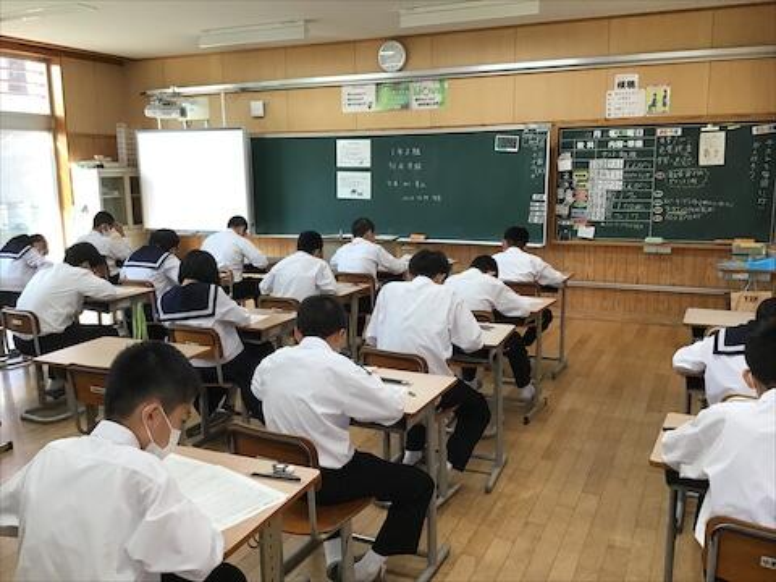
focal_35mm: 31
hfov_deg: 58.4
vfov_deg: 45.4
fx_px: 695
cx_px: 388
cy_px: 291
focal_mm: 3.3
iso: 25
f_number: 2.4
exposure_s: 1/30
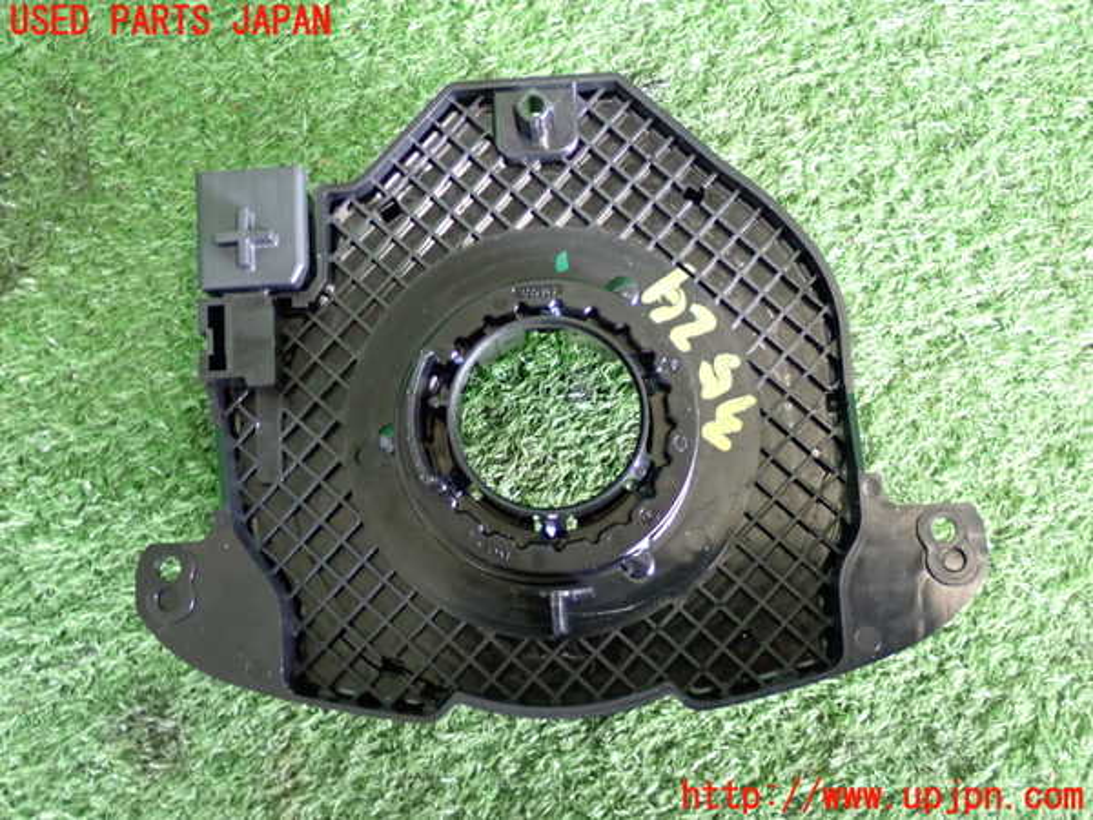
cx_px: 546
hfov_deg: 35.5
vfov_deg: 27.0
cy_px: 410
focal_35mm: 54
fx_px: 1705
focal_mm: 9.65
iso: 800
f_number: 3.3
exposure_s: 1/15
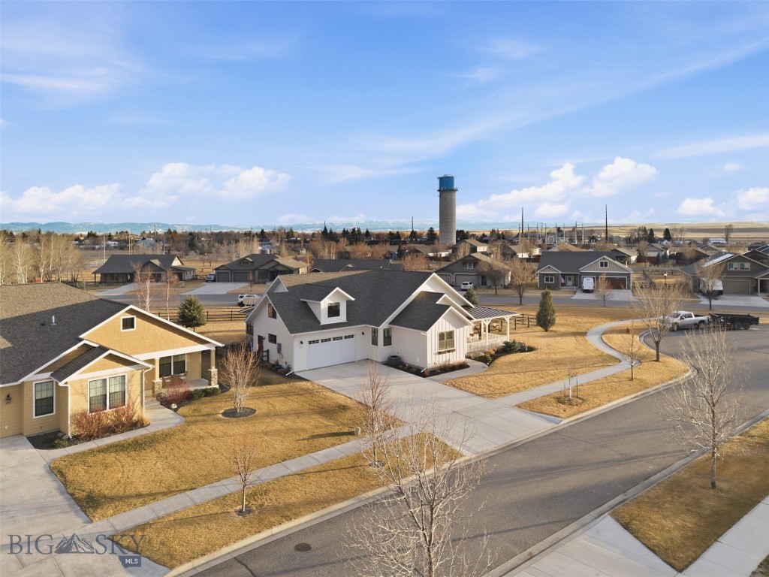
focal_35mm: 24
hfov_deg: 71.6
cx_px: 384
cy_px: 288
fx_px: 533
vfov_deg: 56.8
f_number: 1.8
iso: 220
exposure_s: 1/1000
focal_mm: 8.7
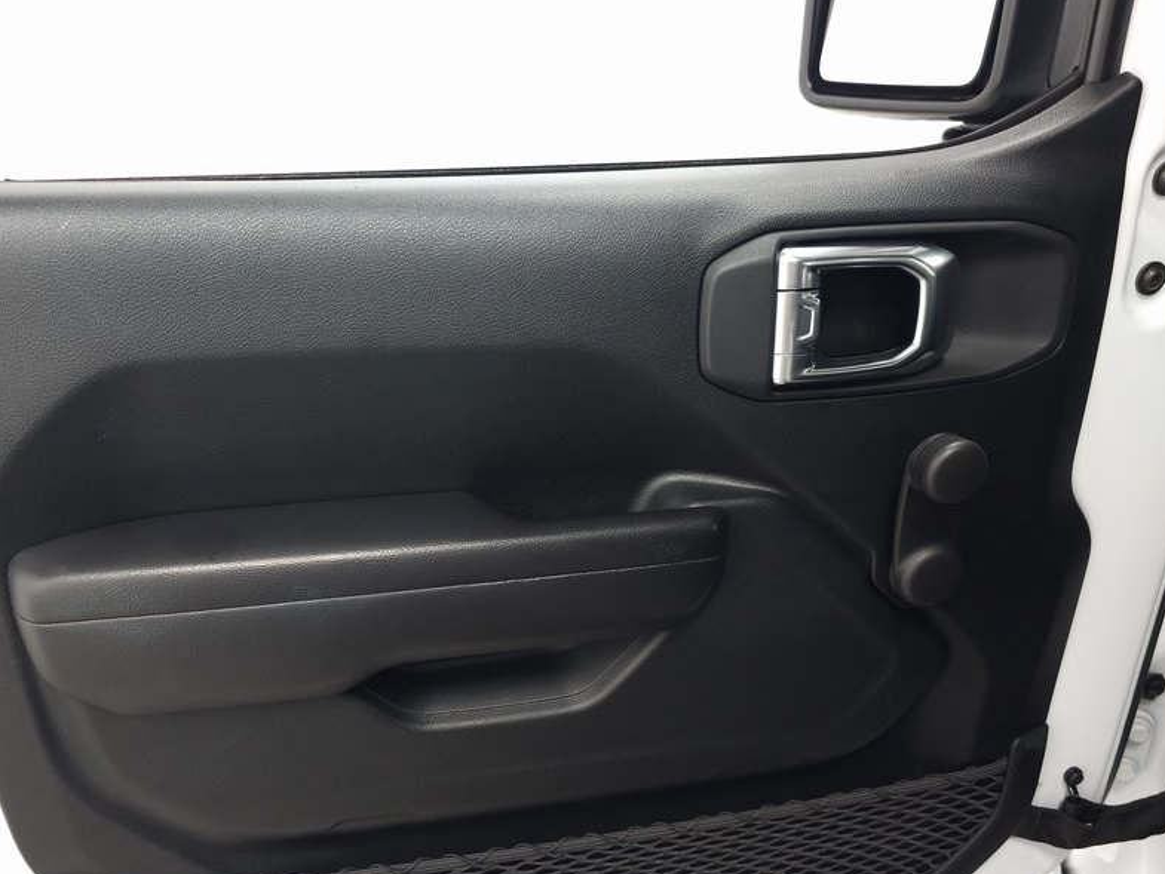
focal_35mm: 30
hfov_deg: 59.8
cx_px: 521
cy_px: 539
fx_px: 1010
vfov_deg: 46.5
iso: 160
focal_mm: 6.3
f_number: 1.7
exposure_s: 1/60
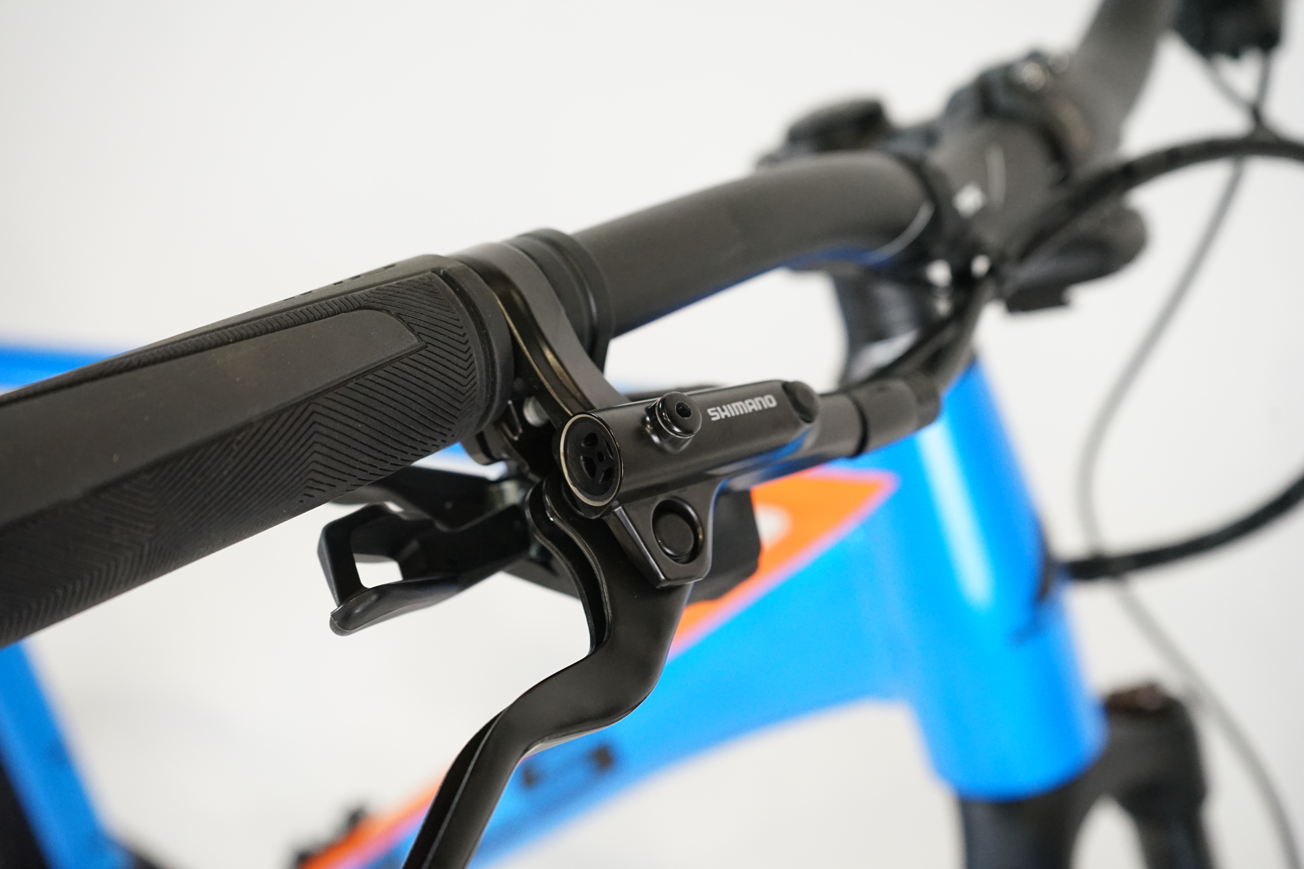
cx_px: 652
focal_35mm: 41
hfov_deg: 47.4
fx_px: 1485
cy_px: 434
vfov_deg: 32.6
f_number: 5.6
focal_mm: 41
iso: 3200
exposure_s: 1/200
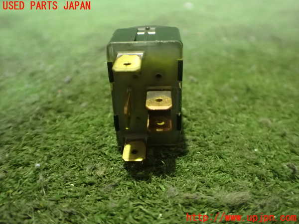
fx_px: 259
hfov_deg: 60.0
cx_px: 150
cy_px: 112
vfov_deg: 46.8
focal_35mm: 30
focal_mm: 5.4
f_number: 2.3
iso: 1250
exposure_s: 1/30
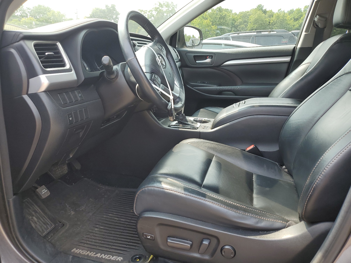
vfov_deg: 53.1
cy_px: 132
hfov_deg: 67.3
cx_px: 176
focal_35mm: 26
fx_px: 264
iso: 50
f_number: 1.5
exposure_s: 1/400
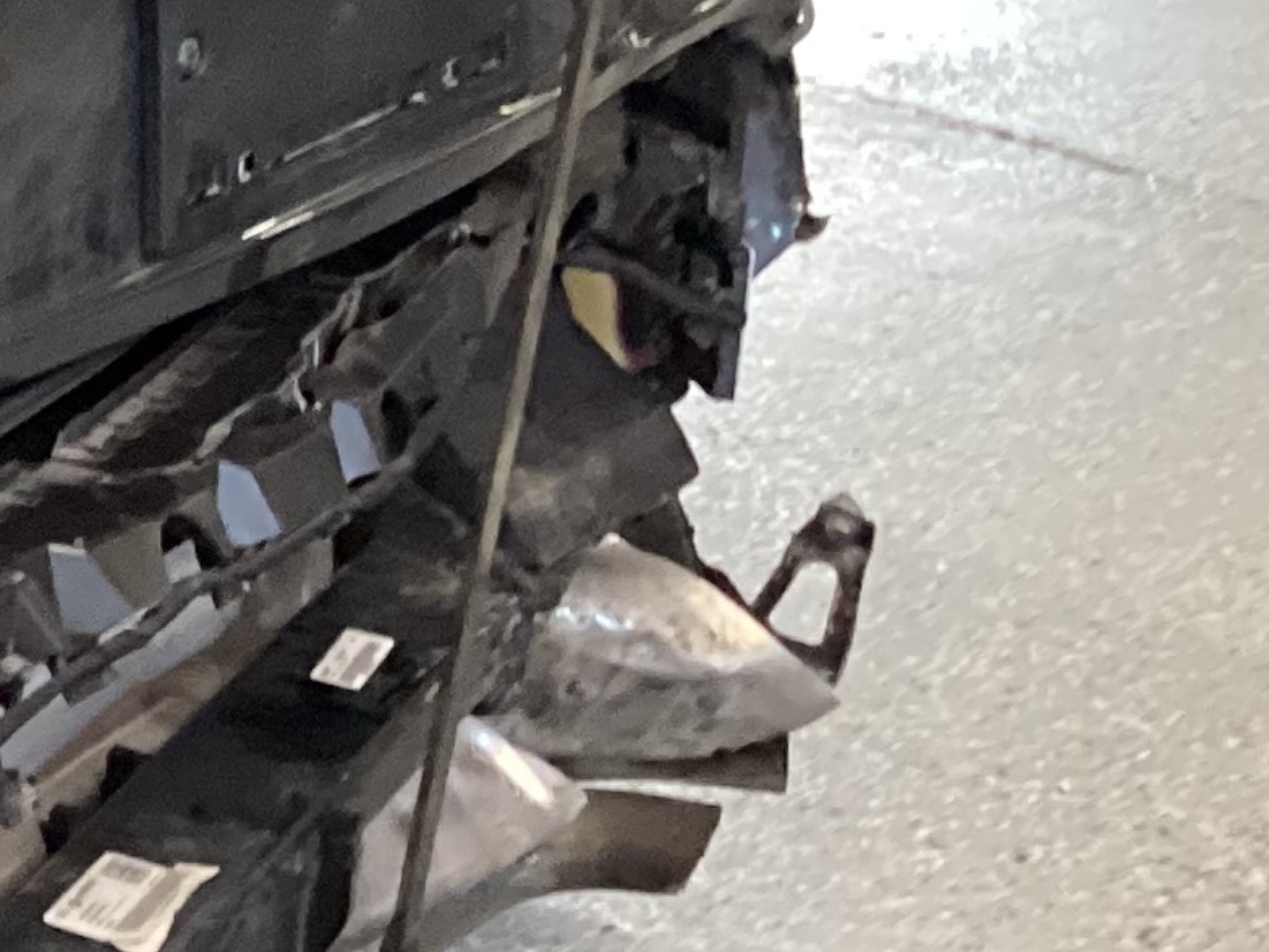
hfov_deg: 13.2
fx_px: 4729
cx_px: -1284
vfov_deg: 11.3
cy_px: -83
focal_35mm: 129
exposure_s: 1/40
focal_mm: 3.3
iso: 320
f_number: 2.4
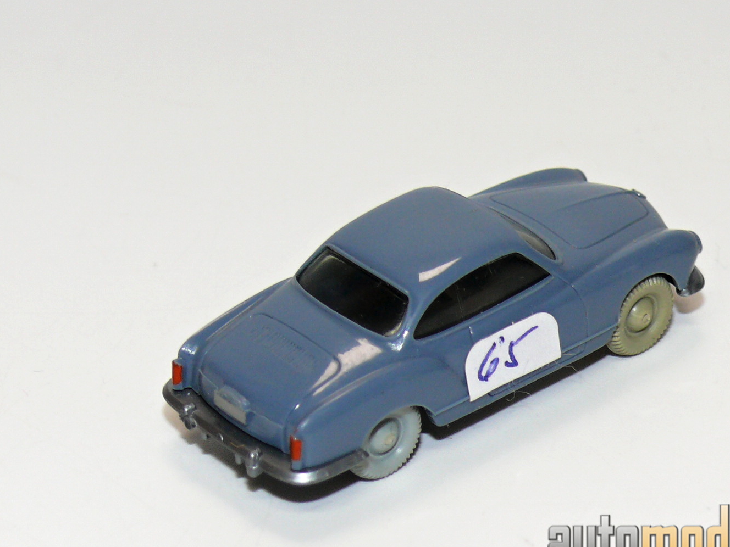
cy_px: 259
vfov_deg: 9.0
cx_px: 421
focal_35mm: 165
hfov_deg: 12.0
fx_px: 3480
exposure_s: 1/30
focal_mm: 16.3
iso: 100
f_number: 4
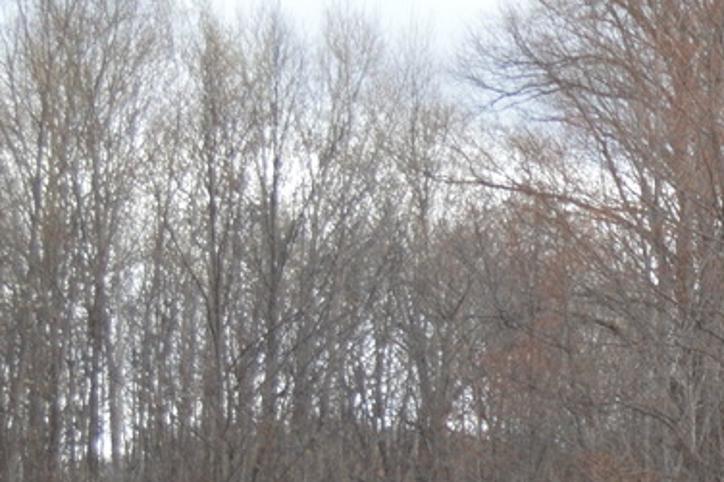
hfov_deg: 8.8
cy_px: 563
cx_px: 1442
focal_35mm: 220
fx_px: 4420
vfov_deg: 6.2
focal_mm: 34
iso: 320
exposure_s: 1/125
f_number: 5.6
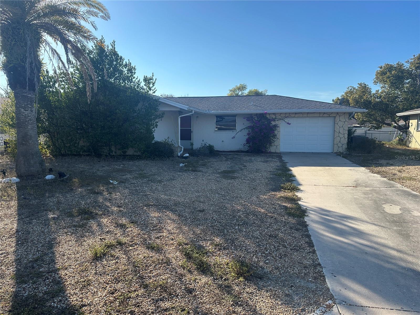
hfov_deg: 71.6
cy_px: 158
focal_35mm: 24
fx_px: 291
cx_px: 210
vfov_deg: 56.8
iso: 80
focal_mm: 6.86
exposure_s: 1/3717
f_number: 1.78
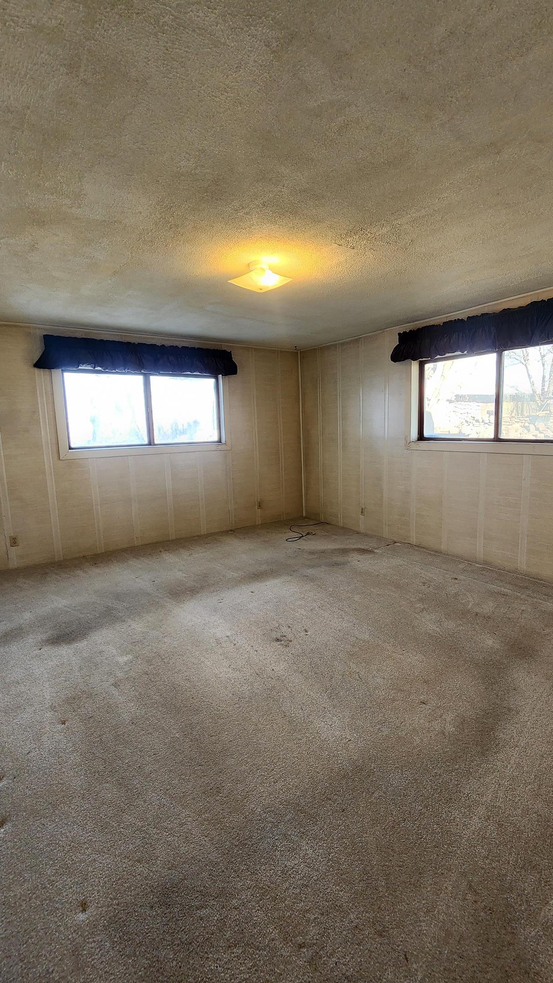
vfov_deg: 103.0
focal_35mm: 15
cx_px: 308
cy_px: 478
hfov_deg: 70.3
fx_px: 391
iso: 200
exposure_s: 1/60
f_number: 2.2
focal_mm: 2.2
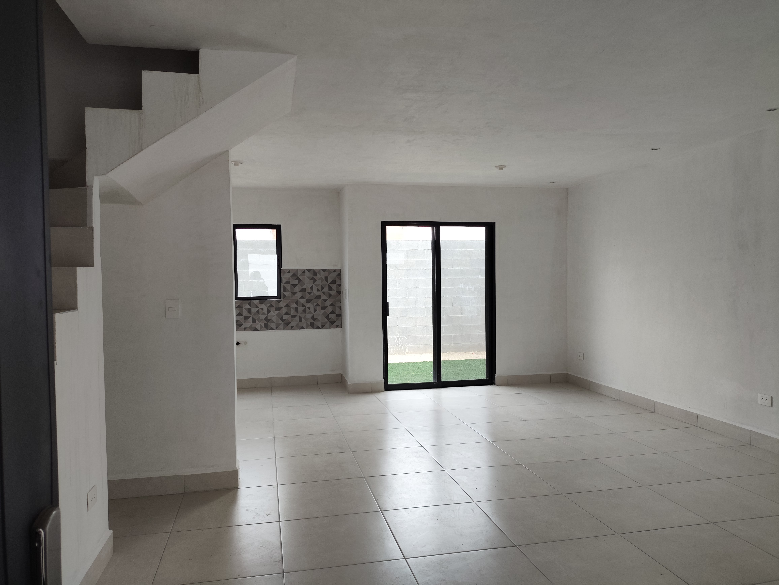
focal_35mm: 25
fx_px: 563
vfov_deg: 54.9
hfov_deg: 69.4
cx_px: 390
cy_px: 292
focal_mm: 4.71
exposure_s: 1/120
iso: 80
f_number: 1.79
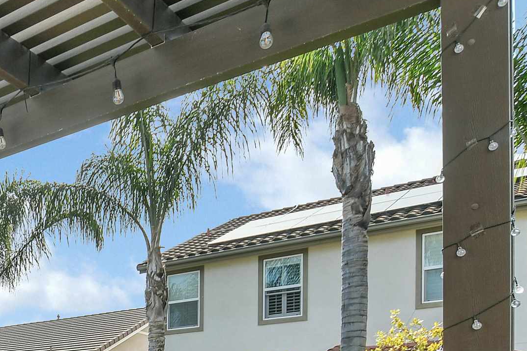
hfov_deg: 36.8
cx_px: -79
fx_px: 629
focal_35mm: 43
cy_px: 450
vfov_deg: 26.6
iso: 200
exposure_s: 1/640
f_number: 4.5
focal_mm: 10
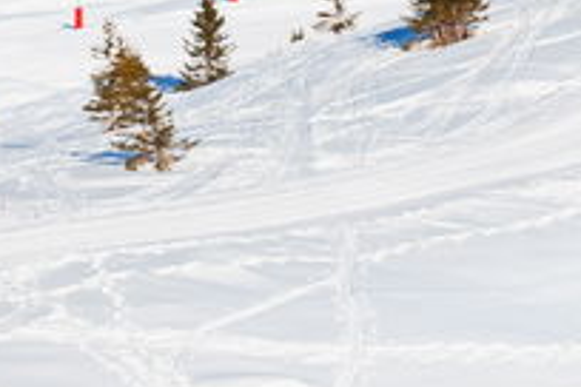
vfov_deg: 3.1
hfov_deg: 4.5
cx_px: 1880
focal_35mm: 439
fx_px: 7084
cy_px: -660
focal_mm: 56
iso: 200
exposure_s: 1/400
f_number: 11
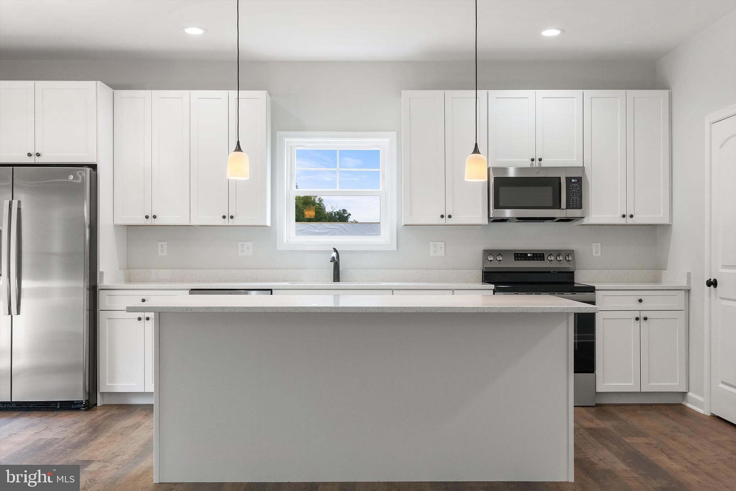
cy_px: 246
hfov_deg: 54.4
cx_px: 368
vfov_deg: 37.9
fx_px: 716
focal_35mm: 35
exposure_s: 1/13
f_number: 10
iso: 640
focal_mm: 35
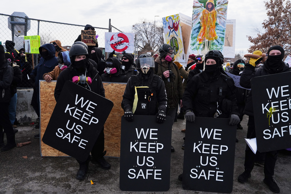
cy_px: 97
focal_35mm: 26
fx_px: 210
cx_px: 146
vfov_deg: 49.6
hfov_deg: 69.4
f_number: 4.5
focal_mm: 26
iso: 640
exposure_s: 1/8000
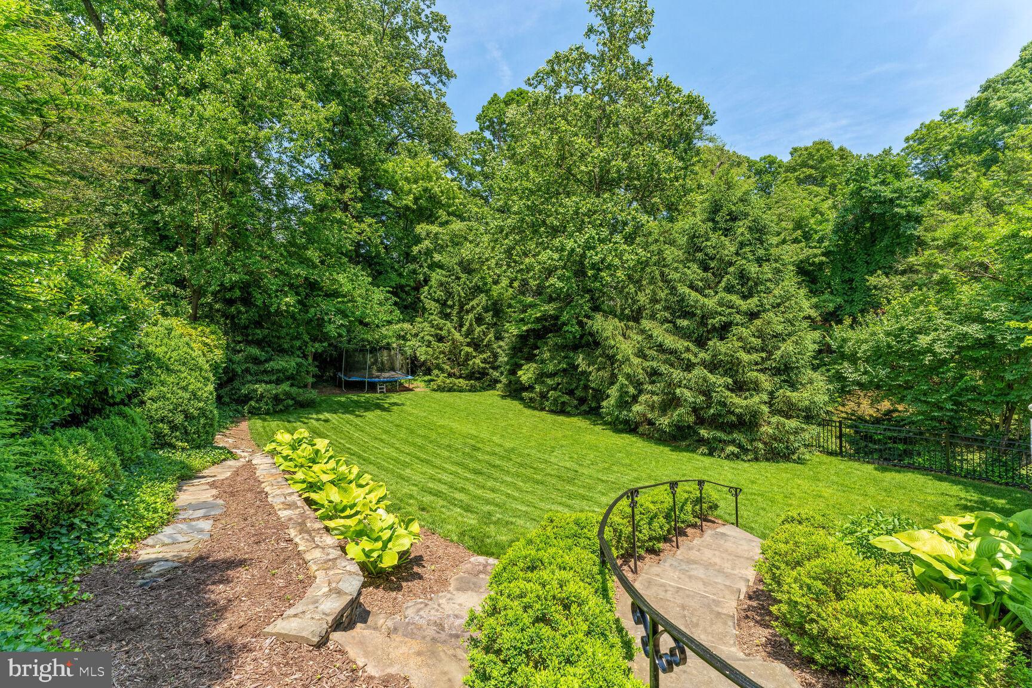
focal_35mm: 14
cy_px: 344
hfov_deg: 104.3
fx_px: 401
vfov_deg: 81.2
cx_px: 516
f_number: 8
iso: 500
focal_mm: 14
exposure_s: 1/500
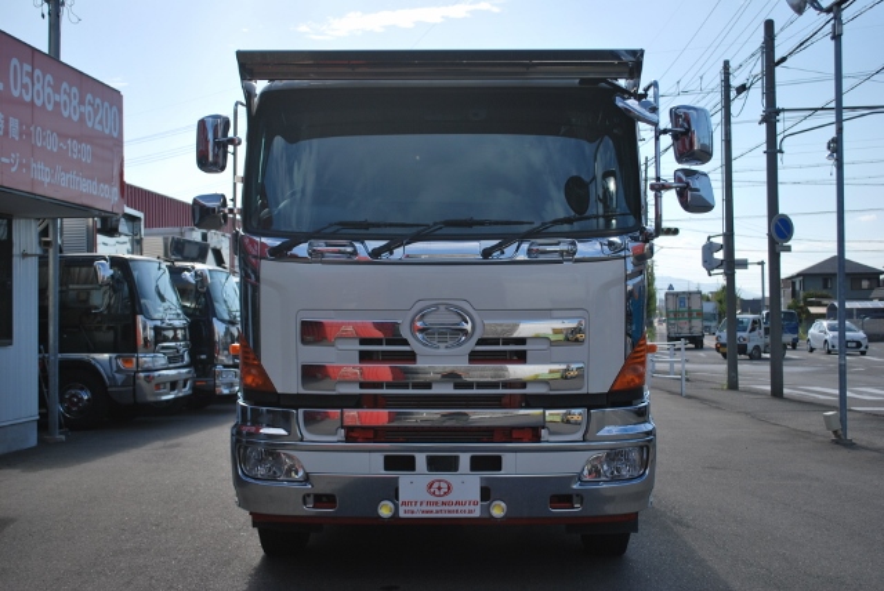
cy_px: 296
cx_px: 442
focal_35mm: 48
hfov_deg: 41.1
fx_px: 1180
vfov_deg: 28.1
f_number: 5
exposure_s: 1/640
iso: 100
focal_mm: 32
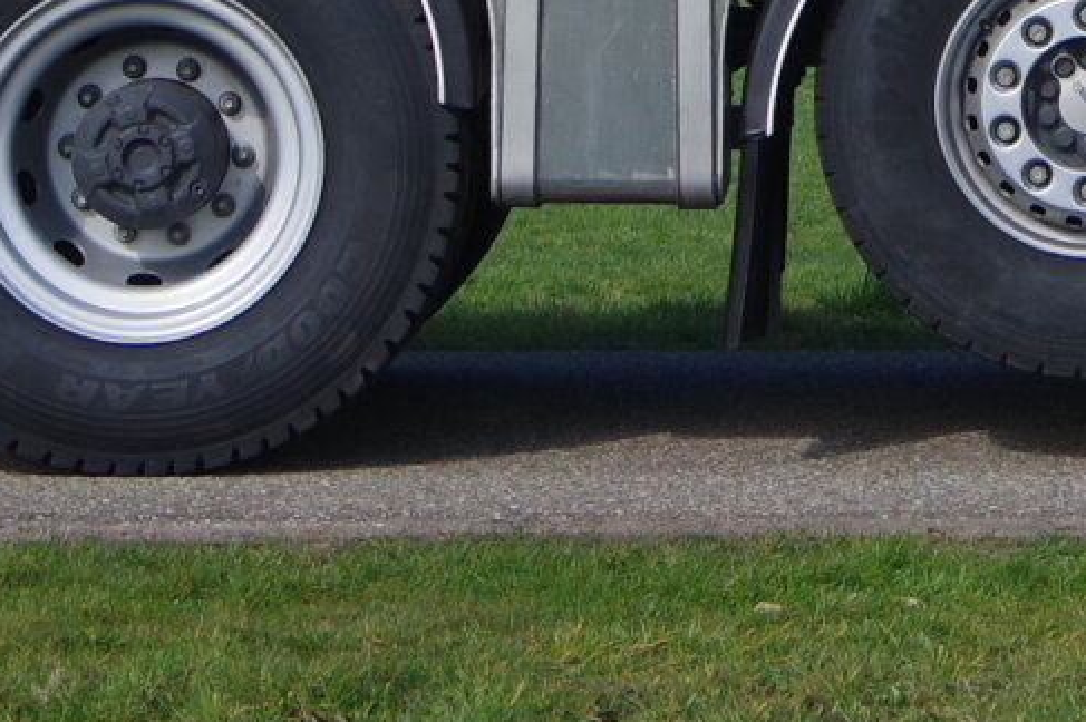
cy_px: -456
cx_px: 1157
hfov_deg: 8.5
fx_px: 7295
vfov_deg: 5.6
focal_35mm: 242
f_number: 6.3
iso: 200
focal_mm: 31
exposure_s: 1/500
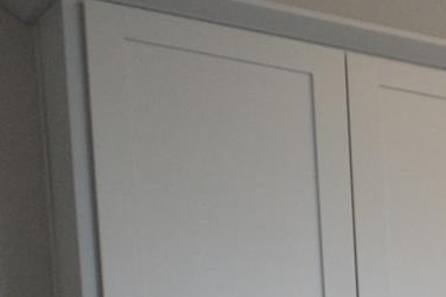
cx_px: 1206
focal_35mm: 99
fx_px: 1226
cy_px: 537
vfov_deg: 12.6
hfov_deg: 12.7
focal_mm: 12
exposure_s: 1/60
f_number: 4.5
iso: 1000
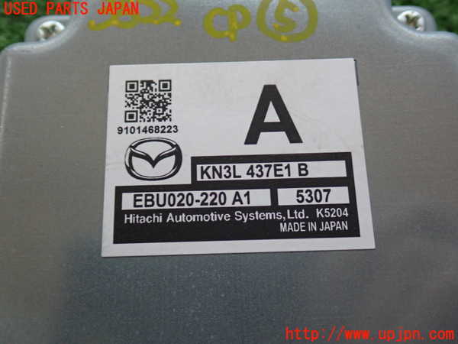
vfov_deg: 37.7
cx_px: 229
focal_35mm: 38
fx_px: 503
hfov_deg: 49.0
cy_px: 172
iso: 500
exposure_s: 1/40
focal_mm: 6.83
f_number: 2.7
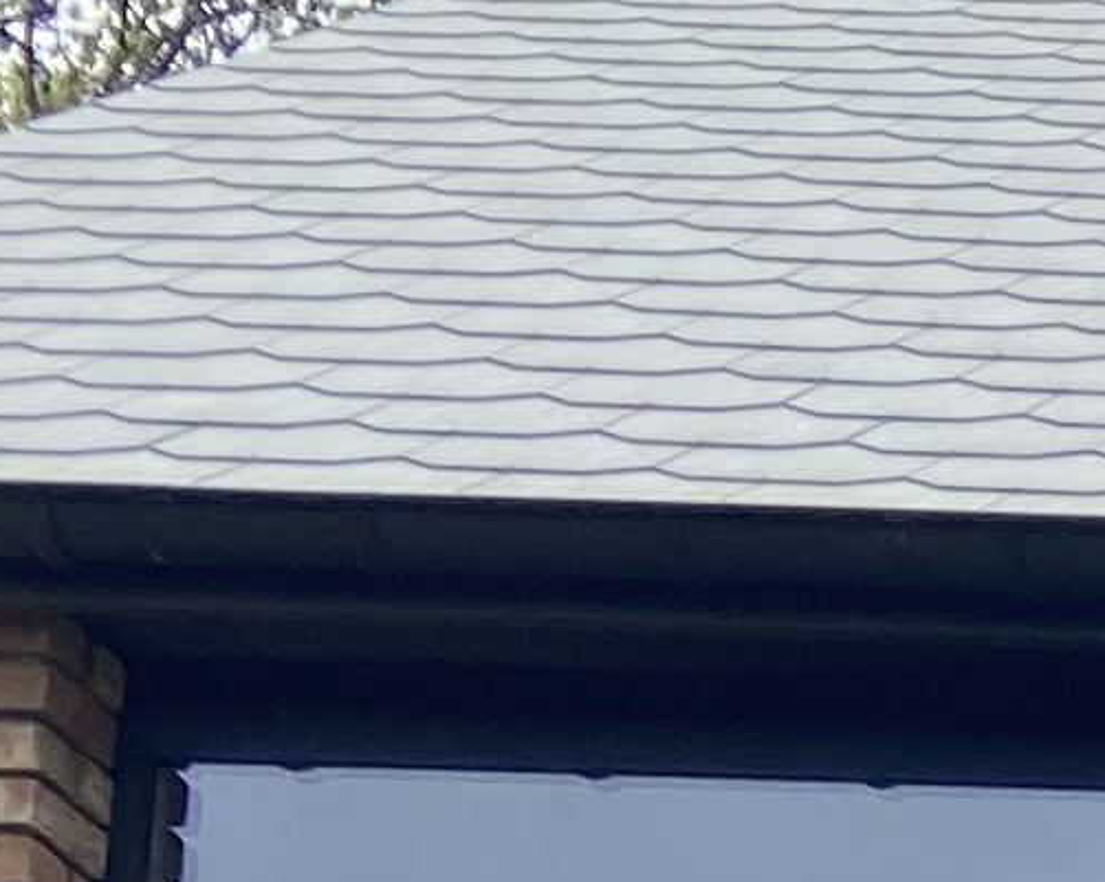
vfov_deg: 6.9
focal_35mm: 204
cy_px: 2545
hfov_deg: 7.8
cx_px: 3685
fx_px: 6668
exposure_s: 1/1395
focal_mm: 4.25
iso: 32
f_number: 1.8
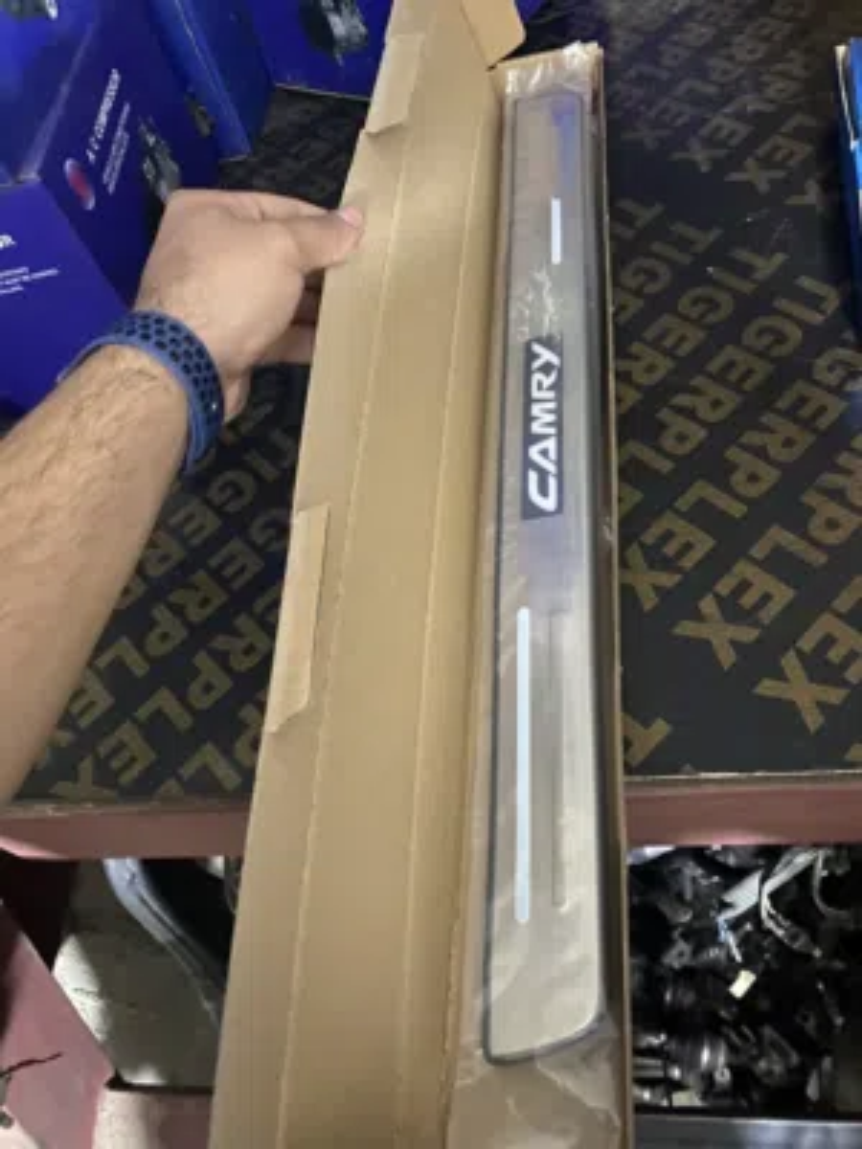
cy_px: 574
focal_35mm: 26
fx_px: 863
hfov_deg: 53.1
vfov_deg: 67.3
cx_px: 431
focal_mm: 4.25
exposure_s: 1/8
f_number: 1.8
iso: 640
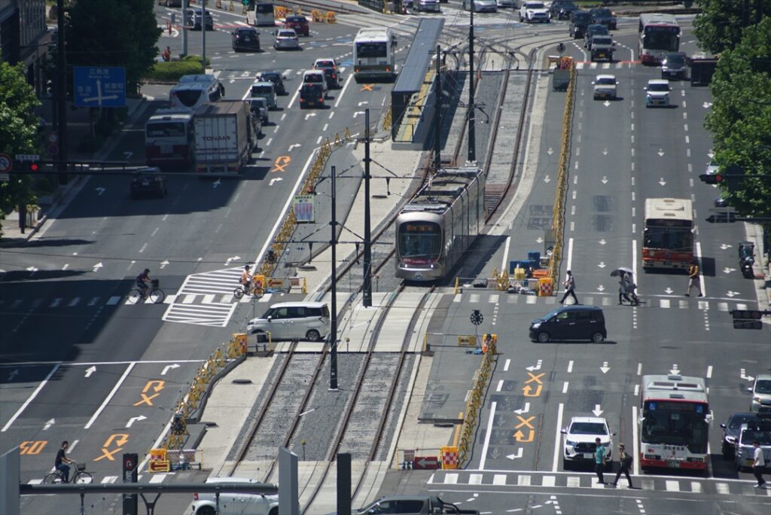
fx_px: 8035
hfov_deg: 5.5
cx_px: 386
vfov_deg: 3.7
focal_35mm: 375
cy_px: 258
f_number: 6.3
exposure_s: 1/400
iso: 100
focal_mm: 250
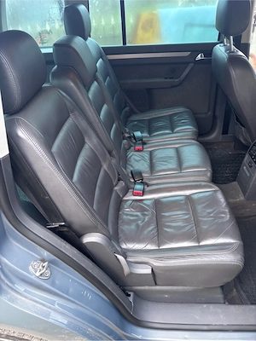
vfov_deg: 67.3
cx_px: 128
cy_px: 170
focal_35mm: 26
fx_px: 256
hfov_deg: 53.1
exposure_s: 1/60
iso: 400
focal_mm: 5.96
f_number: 1.6
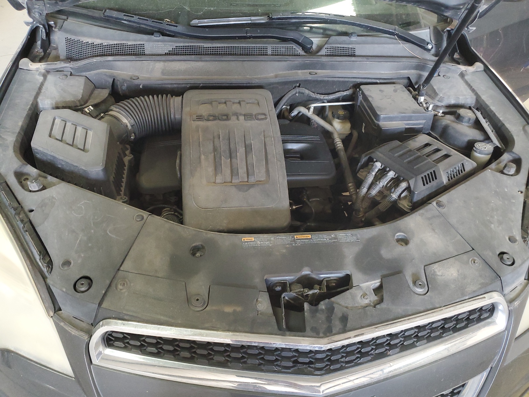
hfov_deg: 67.3
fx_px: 397
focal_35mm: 26
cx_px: 264
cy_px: 198
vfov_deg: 53.1
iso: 284
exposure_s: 1/60.2
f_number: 1.5
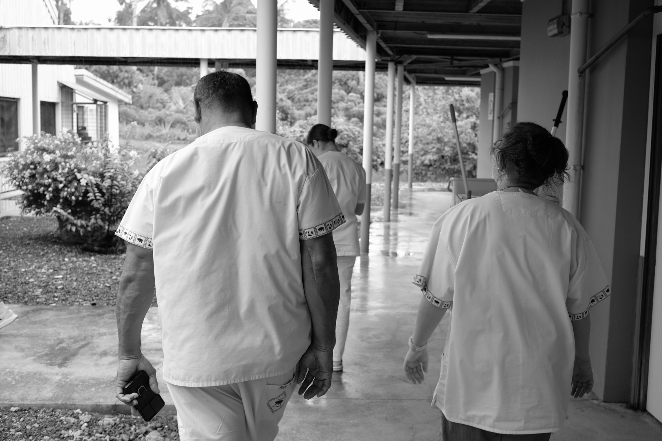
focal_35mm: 41
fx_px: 754
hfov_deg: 47.4
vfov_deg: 32.6
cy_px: 220
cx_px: 331
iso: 200
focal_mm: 27
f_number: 4.5
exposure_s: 1/160
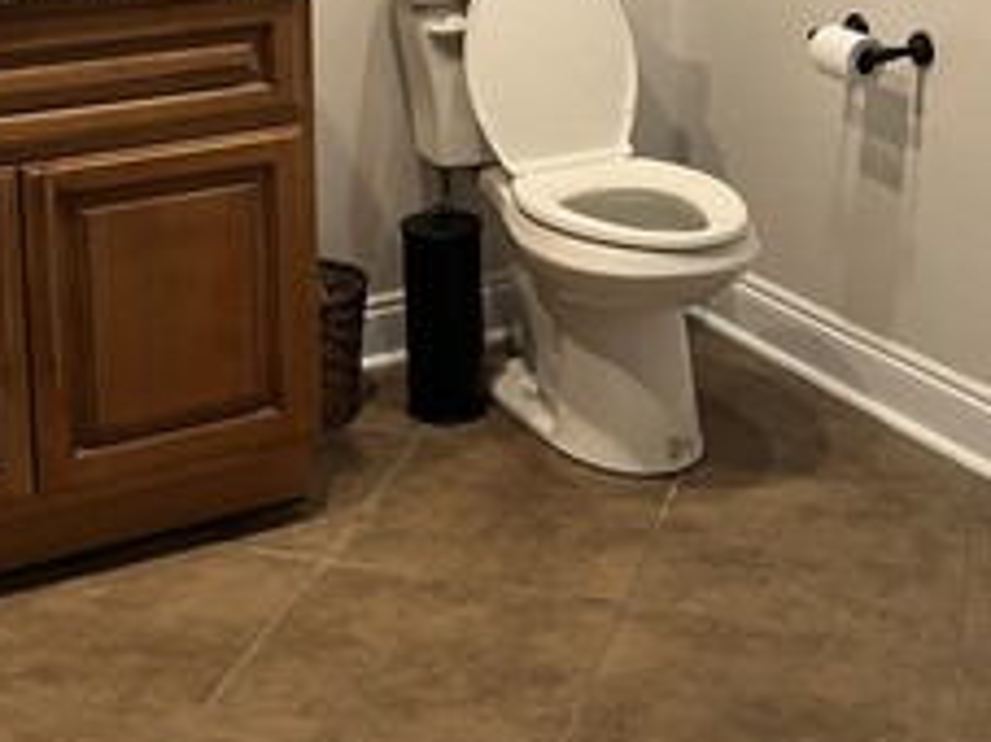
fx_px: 1745
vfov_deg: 22.7
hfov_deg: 31.7
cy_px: -55
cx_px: 467
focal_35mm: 61
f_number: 1.6
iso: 200
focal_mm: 5.1
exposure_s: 1/60
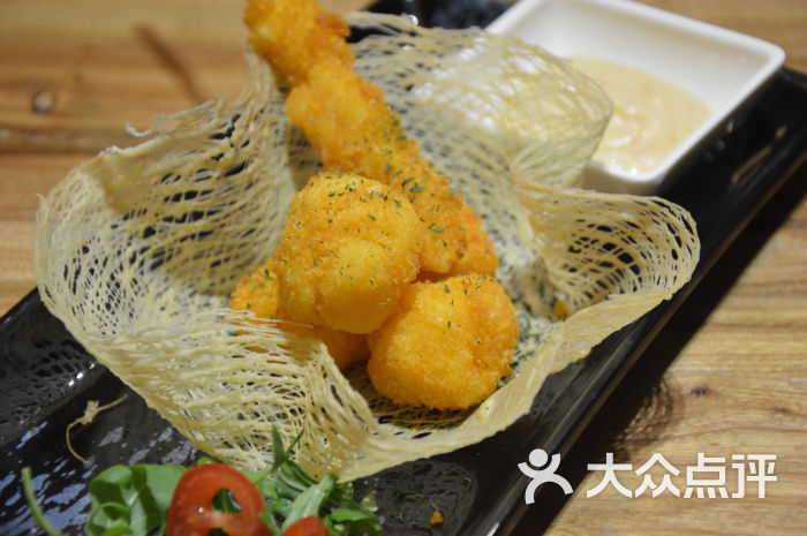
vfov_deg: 12.1
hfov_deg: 18.2
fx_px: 2519
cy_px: 268
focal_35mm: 112
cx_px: 404
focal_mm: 75
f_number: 5.3
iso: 1800
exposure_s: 1/60
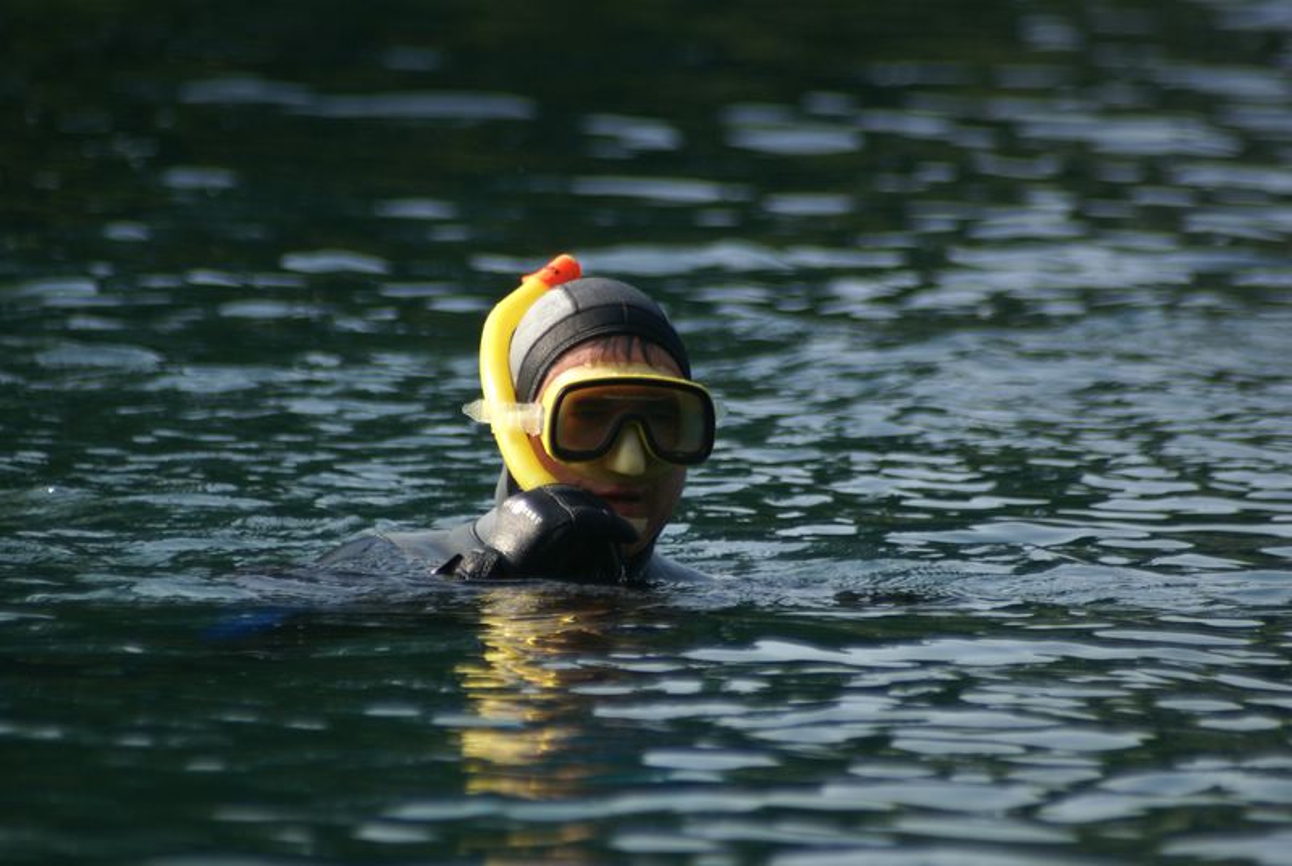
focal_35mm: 450
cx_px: 646
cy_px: 433
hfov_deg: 4.6
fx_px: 16174
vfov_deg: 3.1
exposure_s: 1/500
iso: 250
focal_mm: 300
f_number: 5.6
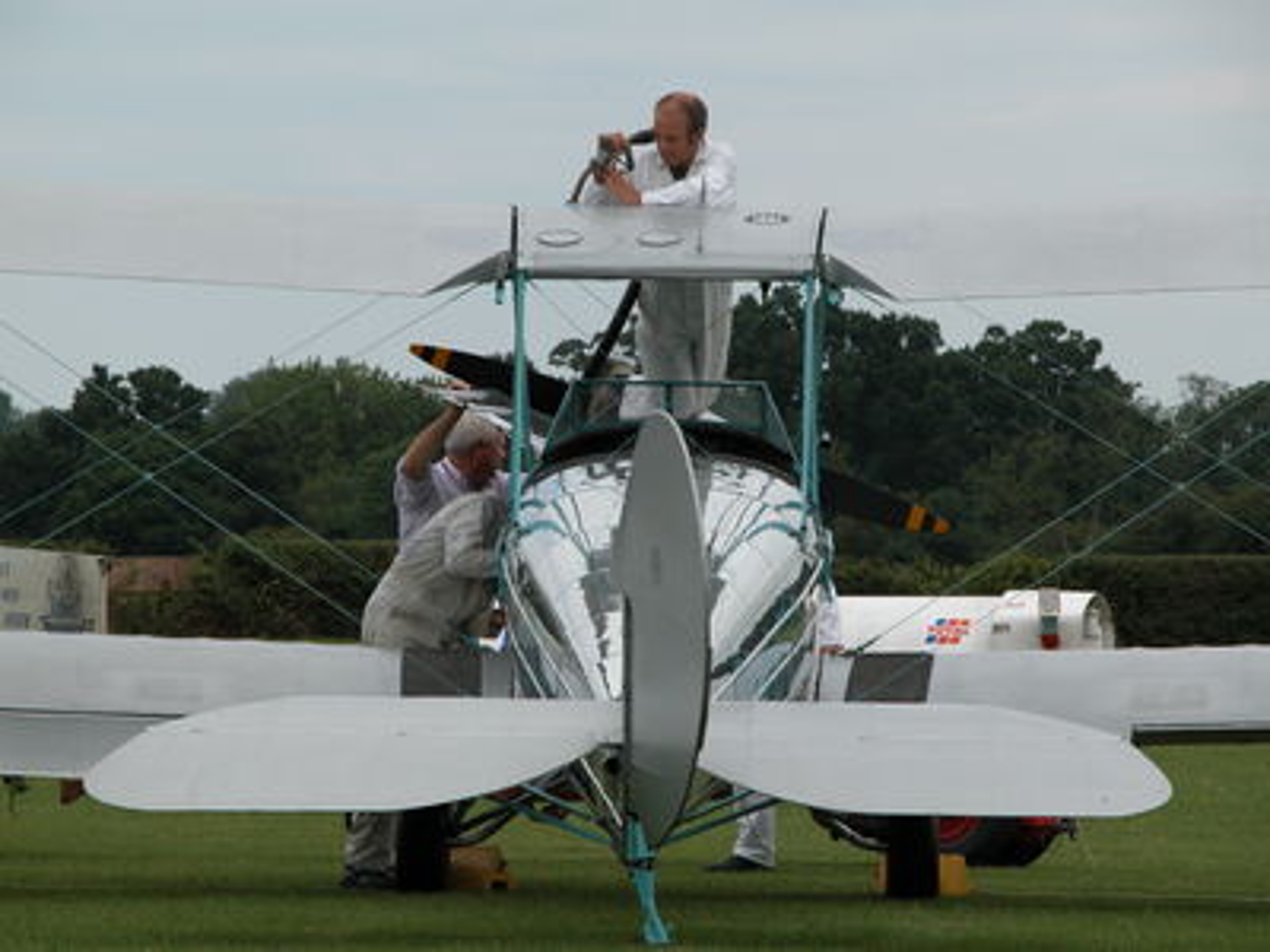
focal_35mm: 223
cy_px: 476
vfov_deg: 6.7
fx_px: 8181
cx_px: 635
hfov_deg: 8.9
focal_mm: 56.7
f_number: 5.8
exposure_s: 1/466
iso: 100
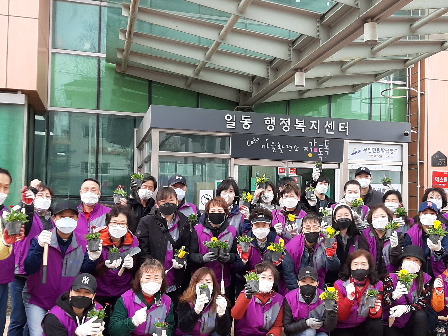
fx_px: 531
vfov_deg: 35.1
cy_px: 193
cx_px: 257
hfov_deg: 45.6
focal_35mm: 41
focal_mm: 3.93
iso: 40
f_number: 1.7
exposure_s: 1/484
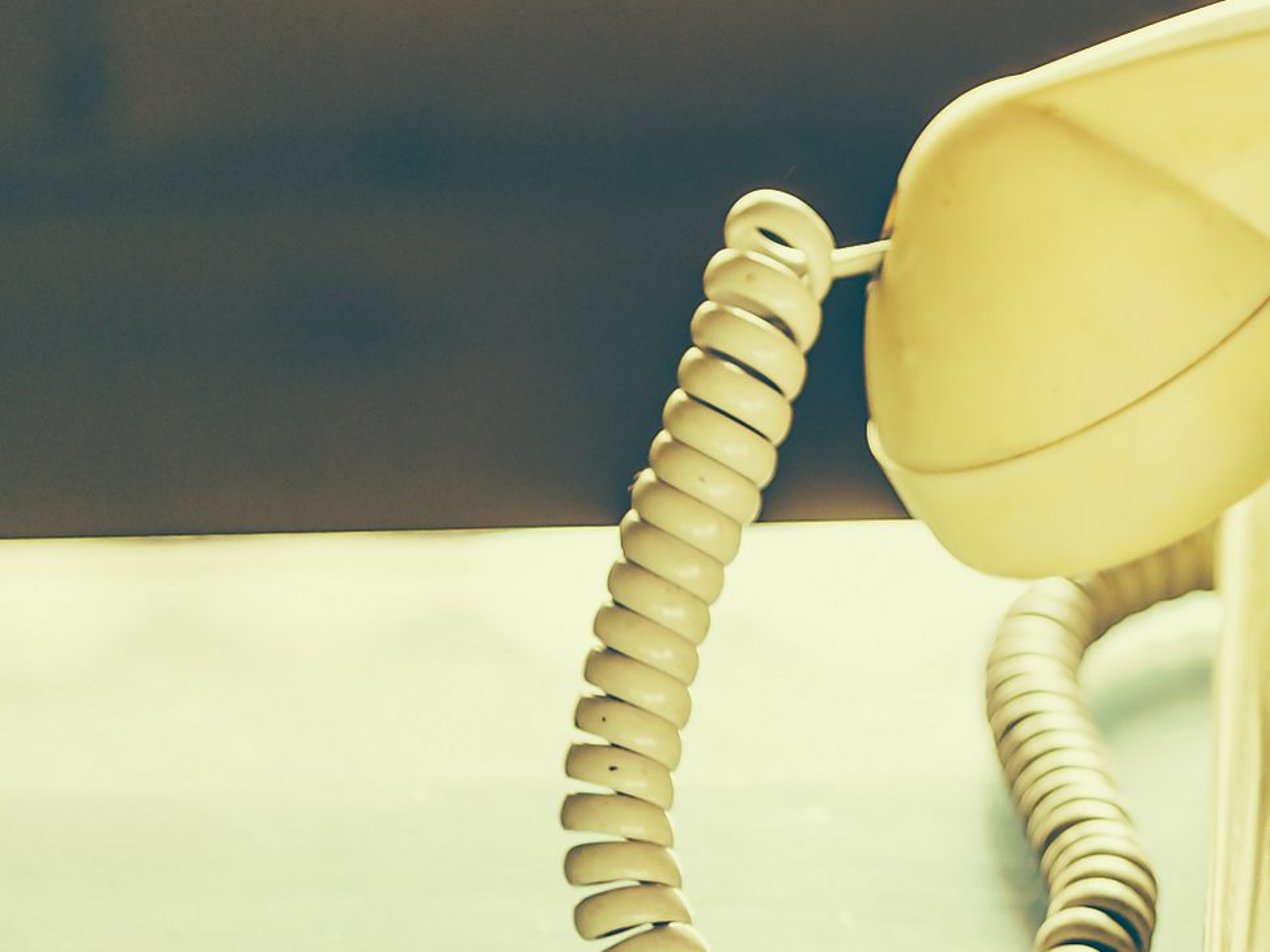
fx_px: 9611
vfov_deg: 5.7
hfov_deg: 7.5
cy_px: 586
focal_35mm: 262
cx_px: 1343
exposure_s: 1/80
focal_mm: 110
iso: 200
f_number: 4
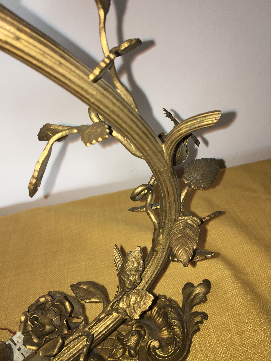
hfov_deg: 48.2
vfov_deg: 61.7
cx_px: 136
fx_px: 303
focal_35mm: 29
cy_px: 180
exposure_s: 1/77
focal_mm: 4.15
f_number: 2.2
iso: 25
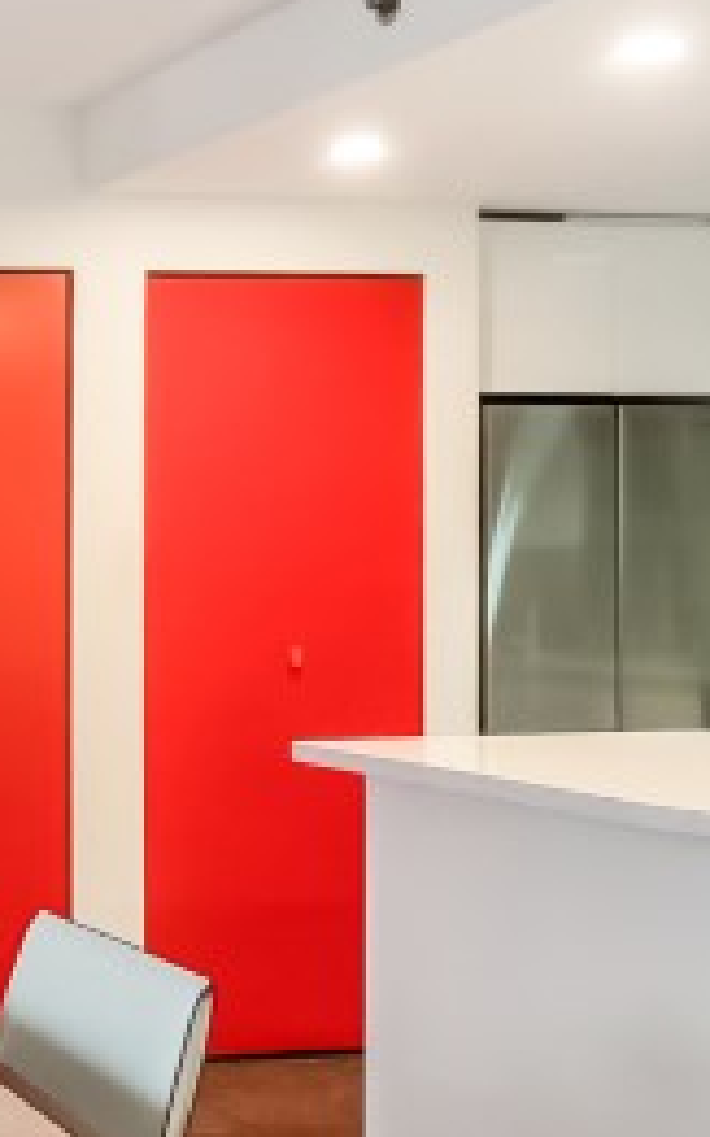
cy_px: 736
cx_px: -457
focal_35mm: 54
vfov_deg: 37.2
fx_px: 1673
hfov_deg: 19.6
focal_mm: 1.5
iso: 320
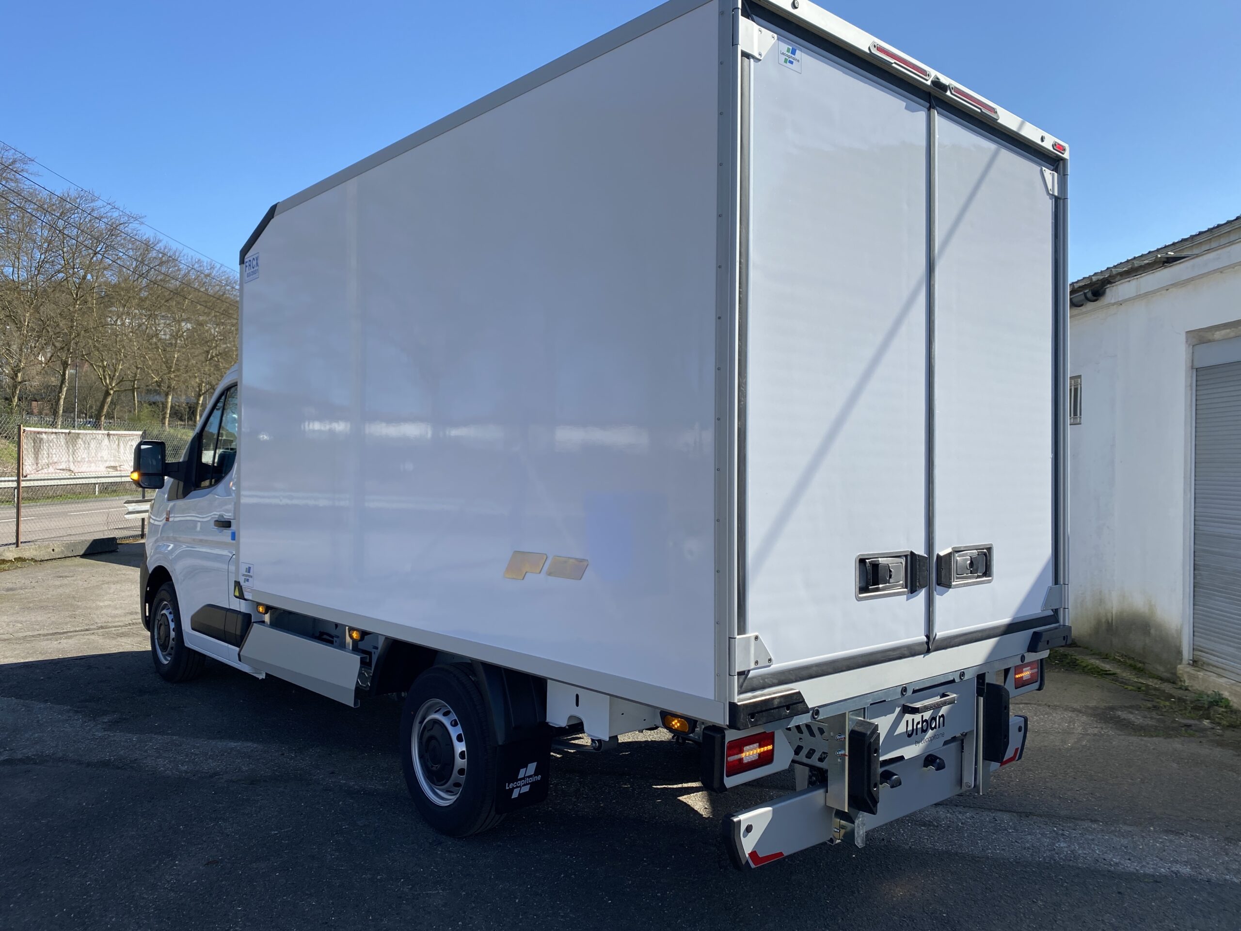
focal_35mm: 26
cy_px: 466
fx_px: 932
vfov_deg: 53.1
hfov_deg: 67.3
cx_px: 620
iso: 32
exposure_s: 1/1927
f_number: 1.8
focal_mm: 4.25
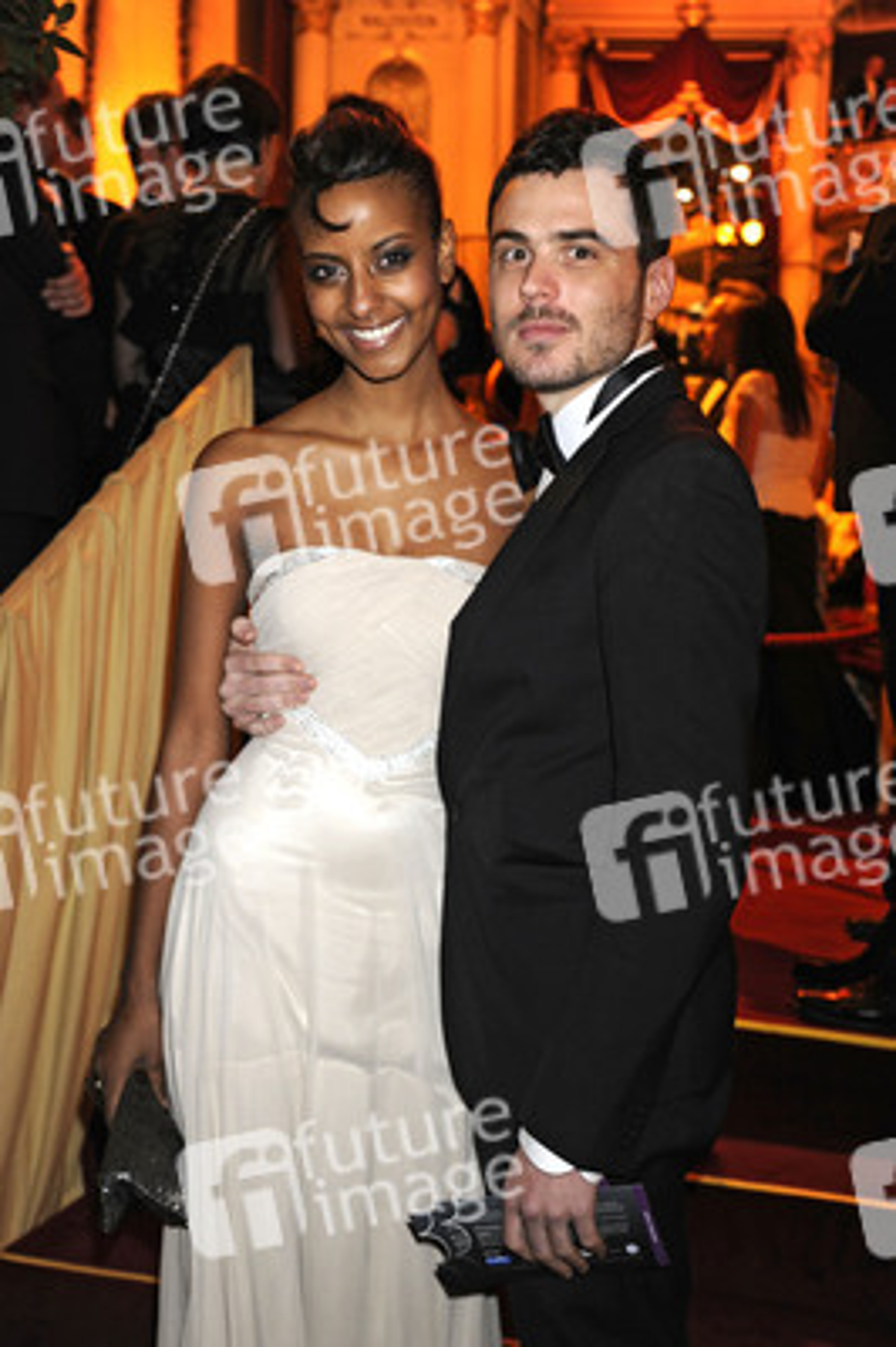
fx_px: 1683
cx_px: 448
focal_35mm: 45
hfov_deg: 29.8
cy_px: 674
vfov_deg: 43.6
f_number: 5
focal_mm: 45
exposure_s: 1/40
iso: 1600
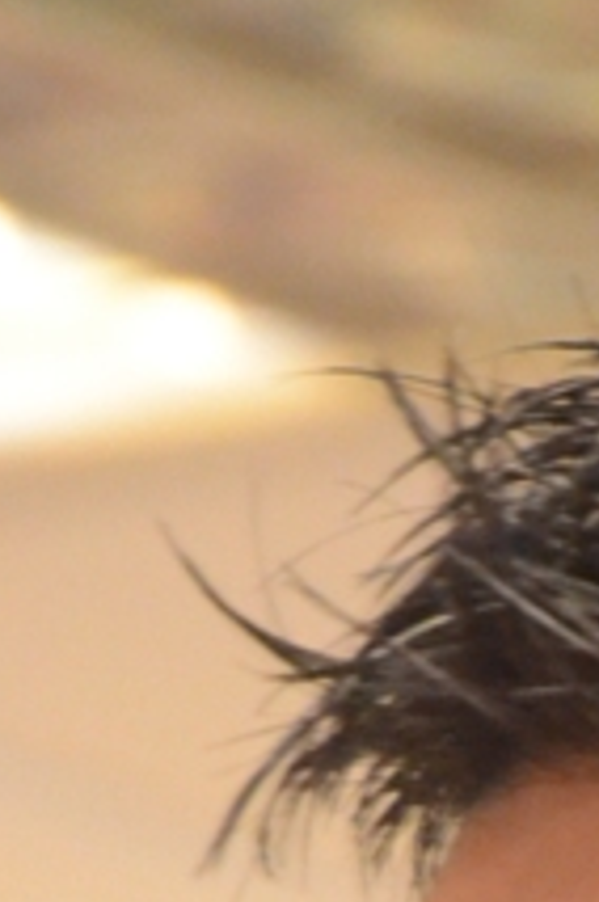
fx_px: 18888
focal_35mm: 754
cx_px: 620
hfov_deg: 1.8
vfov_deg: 2.7
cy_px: 2141
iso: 5000
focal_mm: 105
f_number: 5.6
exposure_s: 1/50
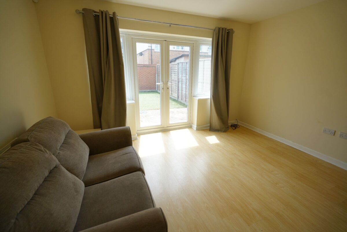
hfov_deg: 96.7
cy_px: 116
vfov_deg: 73.8
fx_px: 154
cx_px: 174
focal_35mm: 16
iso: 400
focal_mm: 16
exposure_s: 1/640
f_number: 4
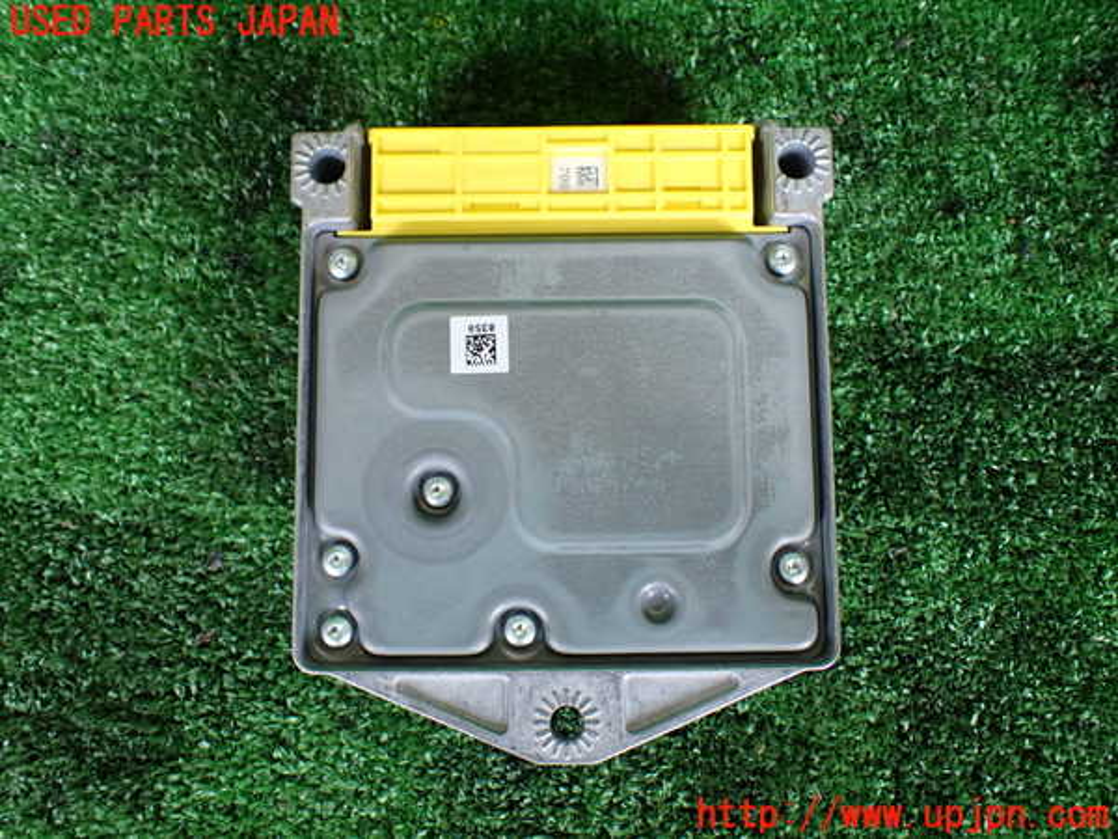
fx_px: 969
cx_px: 559
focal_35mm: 30
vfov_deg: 46.8
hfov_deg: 60.0
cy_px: 420
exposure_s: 1/125
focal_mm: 5.4
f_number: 2.3
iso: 250
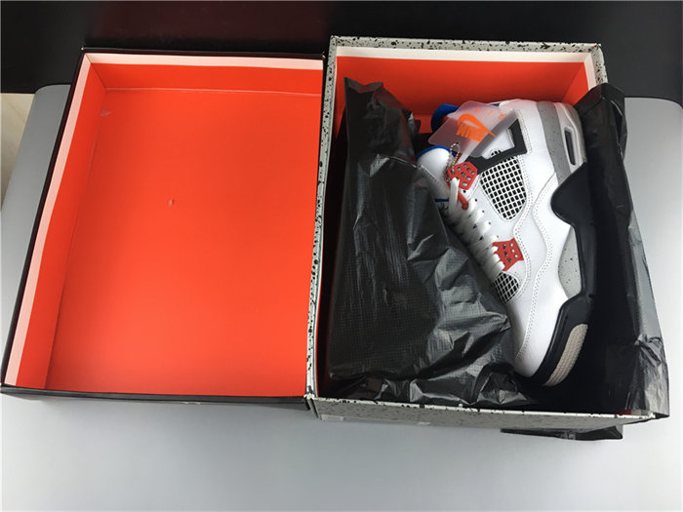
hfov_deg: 61.7
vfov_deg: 48.2
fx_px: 572
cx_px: 342
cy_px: 256
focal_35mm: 29
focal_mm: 4.15
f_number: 2.2
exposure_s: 1/33
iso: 32
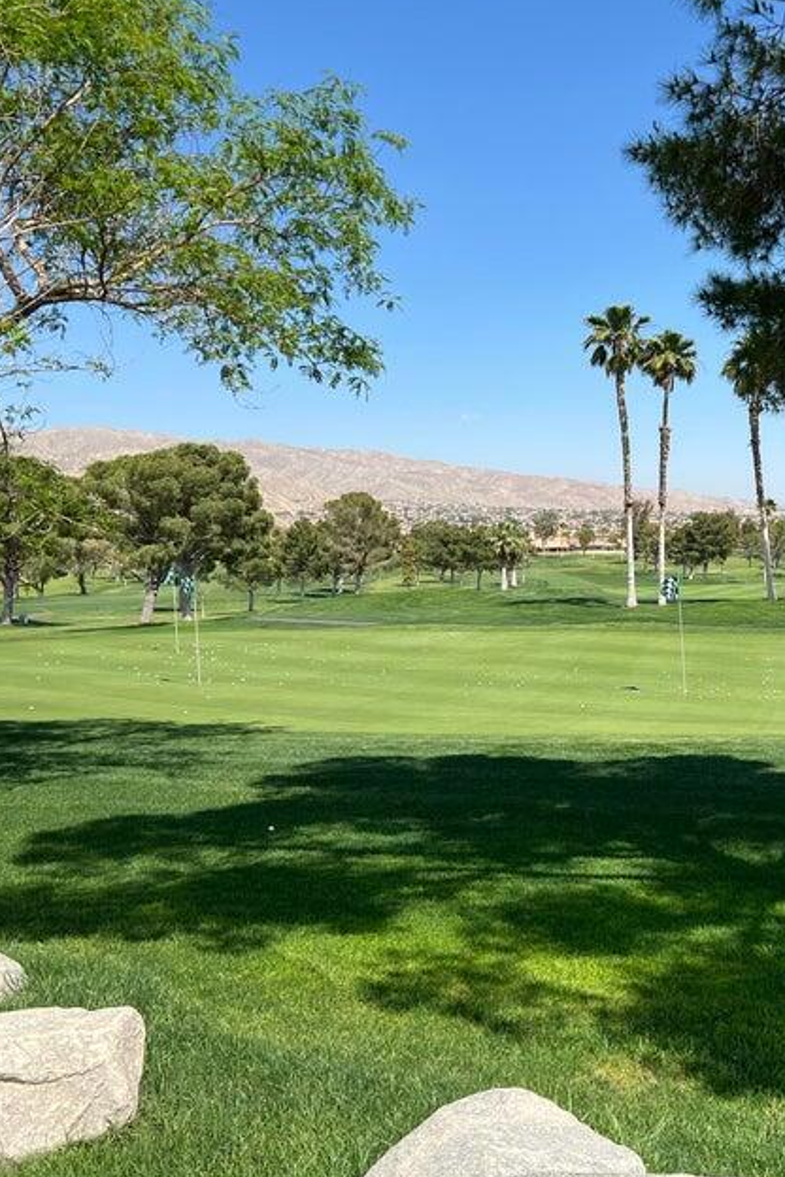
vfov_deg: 51.9
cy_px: 581
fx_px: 1210
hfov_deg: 35.2
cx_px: 584
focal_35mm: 37
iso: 50
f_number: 1.5
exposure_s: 1/3968
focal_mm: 5.7
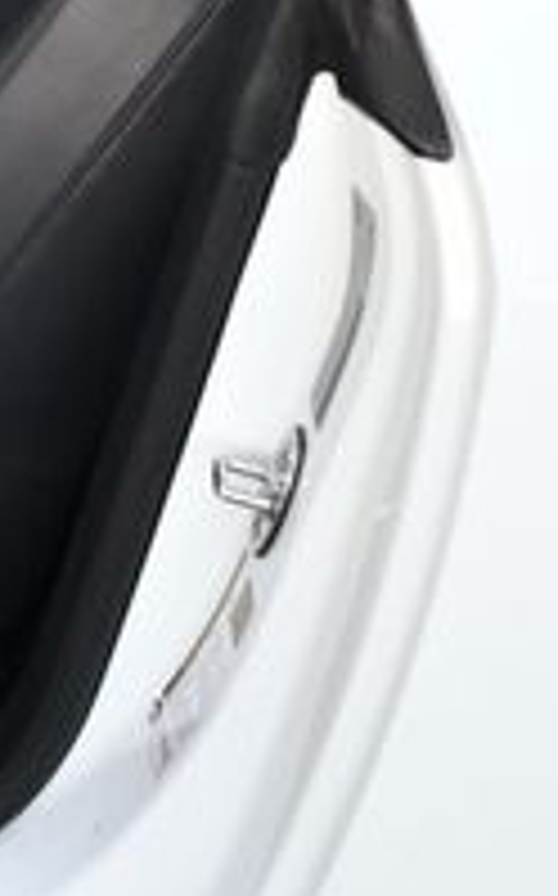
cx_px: -302
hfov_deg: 10.6
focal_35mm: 118
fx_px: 2877
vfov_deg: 17.2
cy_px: -59
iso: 400
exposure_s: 1/250
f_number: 4.5
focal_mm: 18
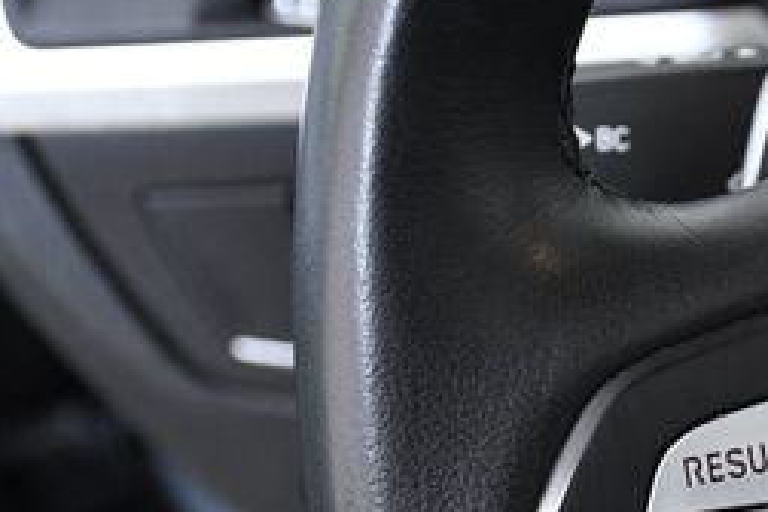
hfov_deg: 12.5
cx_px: 923
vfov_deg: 8.6
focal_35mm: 160
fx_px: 3413
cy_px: 433
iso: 2500
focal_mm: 42
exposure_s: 1/125
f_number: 5.6
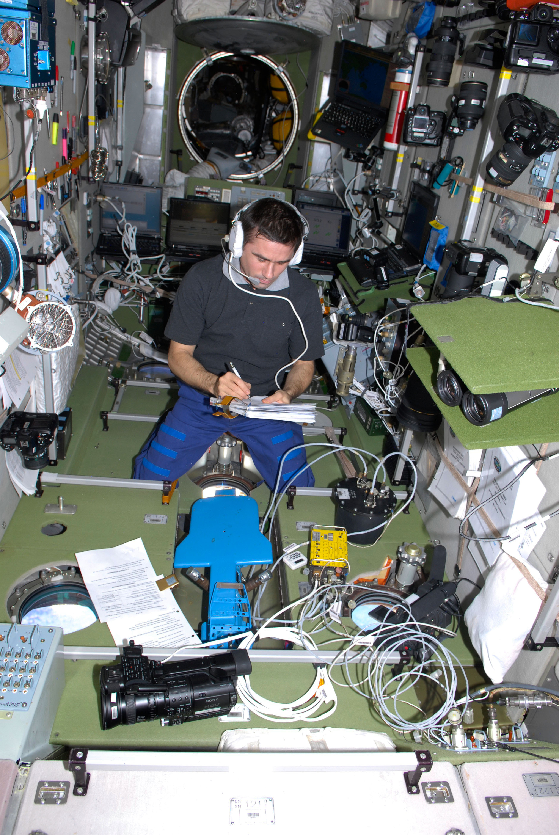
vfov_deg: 70.4
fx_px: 592
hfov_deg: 50.5
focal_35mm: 26
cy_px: 418
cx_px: 280
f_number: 5
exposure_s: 1/60
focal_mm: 17
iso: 200
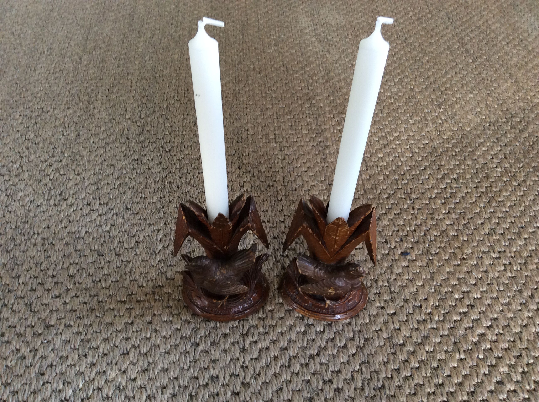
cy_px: 201
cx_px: 270
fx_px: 498
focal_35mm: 32
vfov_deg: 44.1
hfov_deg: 56.9
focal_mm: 3.3
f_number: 2.4
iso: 100
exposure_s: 1/25
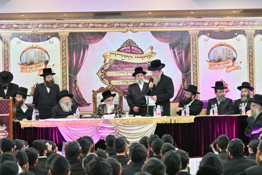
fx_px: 567
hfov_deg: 26.0
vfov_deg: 17.5
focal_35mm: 78
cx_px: 131
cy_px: 88
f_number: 4
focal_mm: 52
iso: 320
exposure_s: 1/160
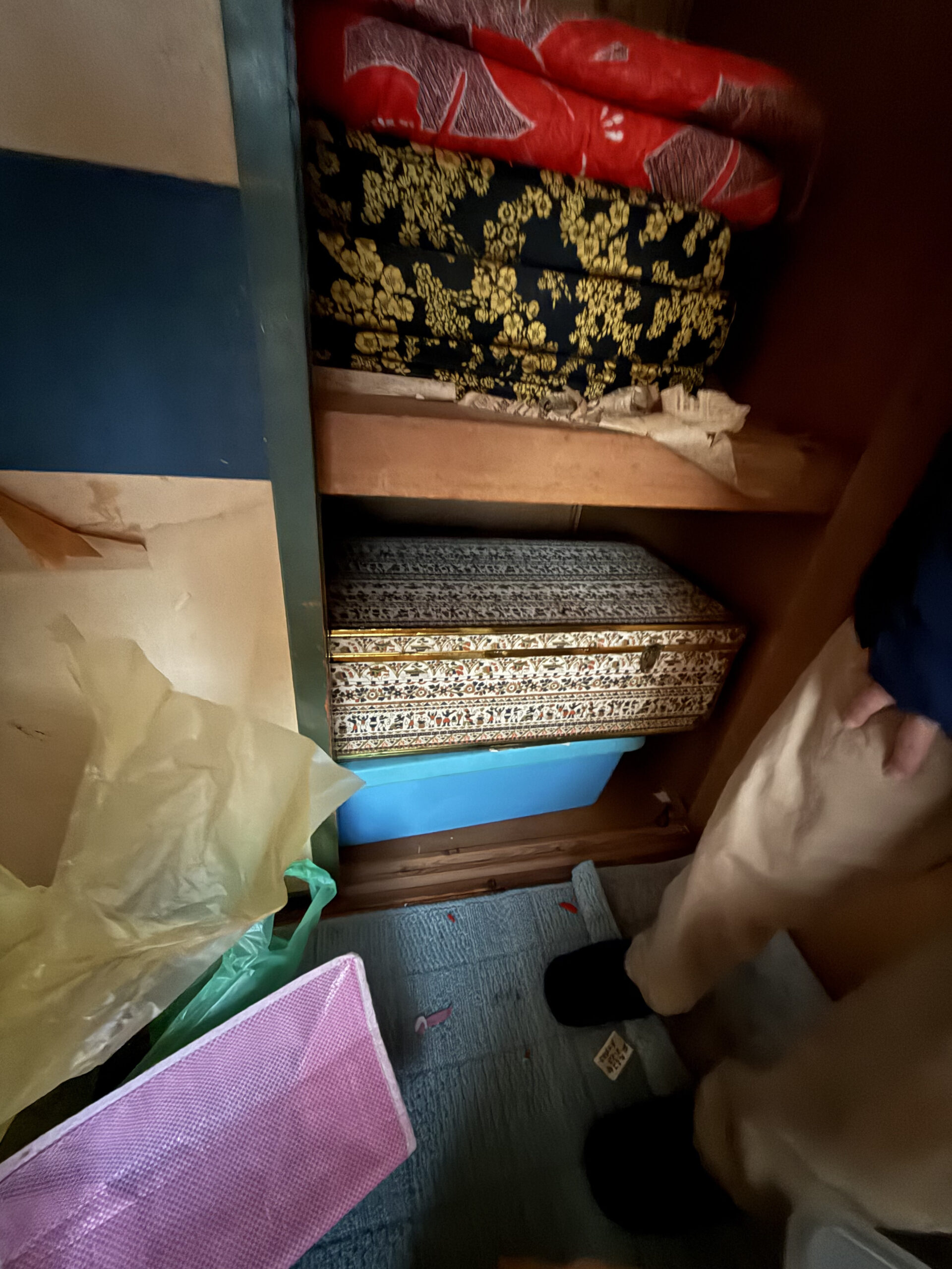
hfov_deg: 85.7
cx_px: 476
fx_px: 513
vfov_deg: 102.1
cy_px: 634
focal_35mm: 14
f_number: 2.2
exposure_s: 1/8
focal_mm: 2.22
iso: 1250
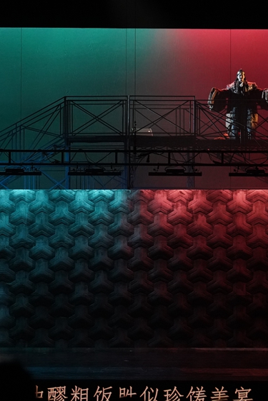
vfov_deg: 16.1
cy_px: 199
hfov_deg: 10.8
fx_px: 1417
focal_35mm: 127
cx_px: 133
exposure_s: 1/250
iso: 8000
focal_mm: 84
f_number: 4
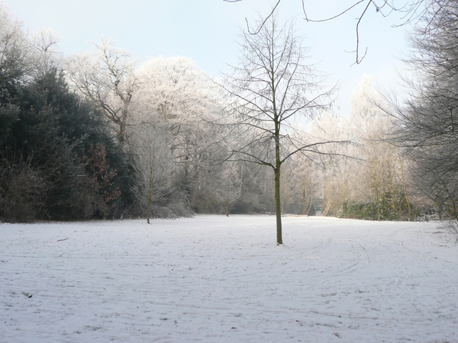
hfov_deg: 51.4
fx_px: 476
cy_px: 172
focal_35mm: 36
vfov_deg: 39.7
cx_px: 229
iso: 100
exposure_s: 1/320
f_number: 3.7
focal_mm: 5.8
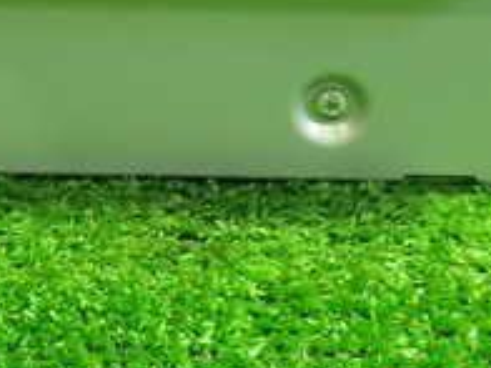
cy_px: -135
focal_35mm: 92
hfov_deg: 21.3
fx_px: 1305
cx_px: 198
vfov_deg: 15.2
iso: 400
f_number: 2.3
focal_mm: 5.4
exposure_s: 1/30
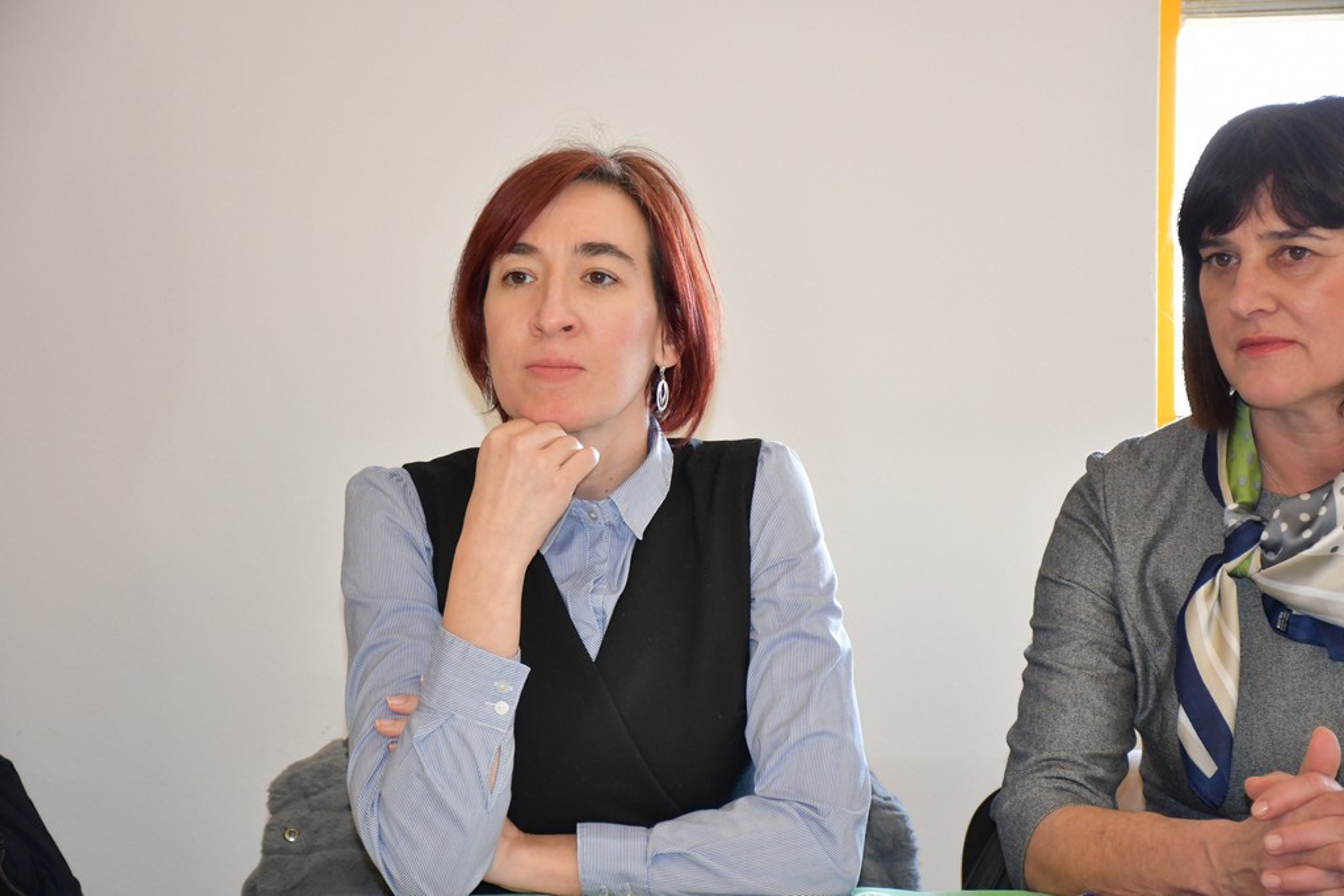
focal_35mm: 105
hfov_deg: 19.5
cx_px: 672
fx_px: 3920
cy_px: 448
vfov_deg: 13.0
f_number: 5
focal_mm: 70
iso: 2000
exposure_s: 1/60
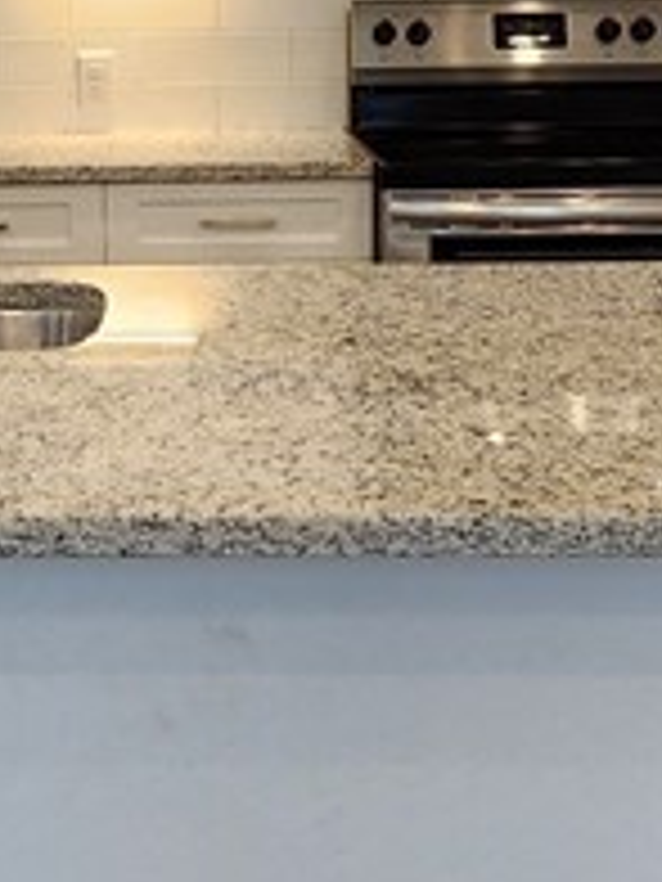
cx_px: 54
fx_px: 1734
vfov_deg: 27.9
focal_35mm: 68
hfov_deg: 21.1
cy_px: 171
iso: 125
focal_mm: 2.2
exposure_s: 1/60
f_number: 2.2
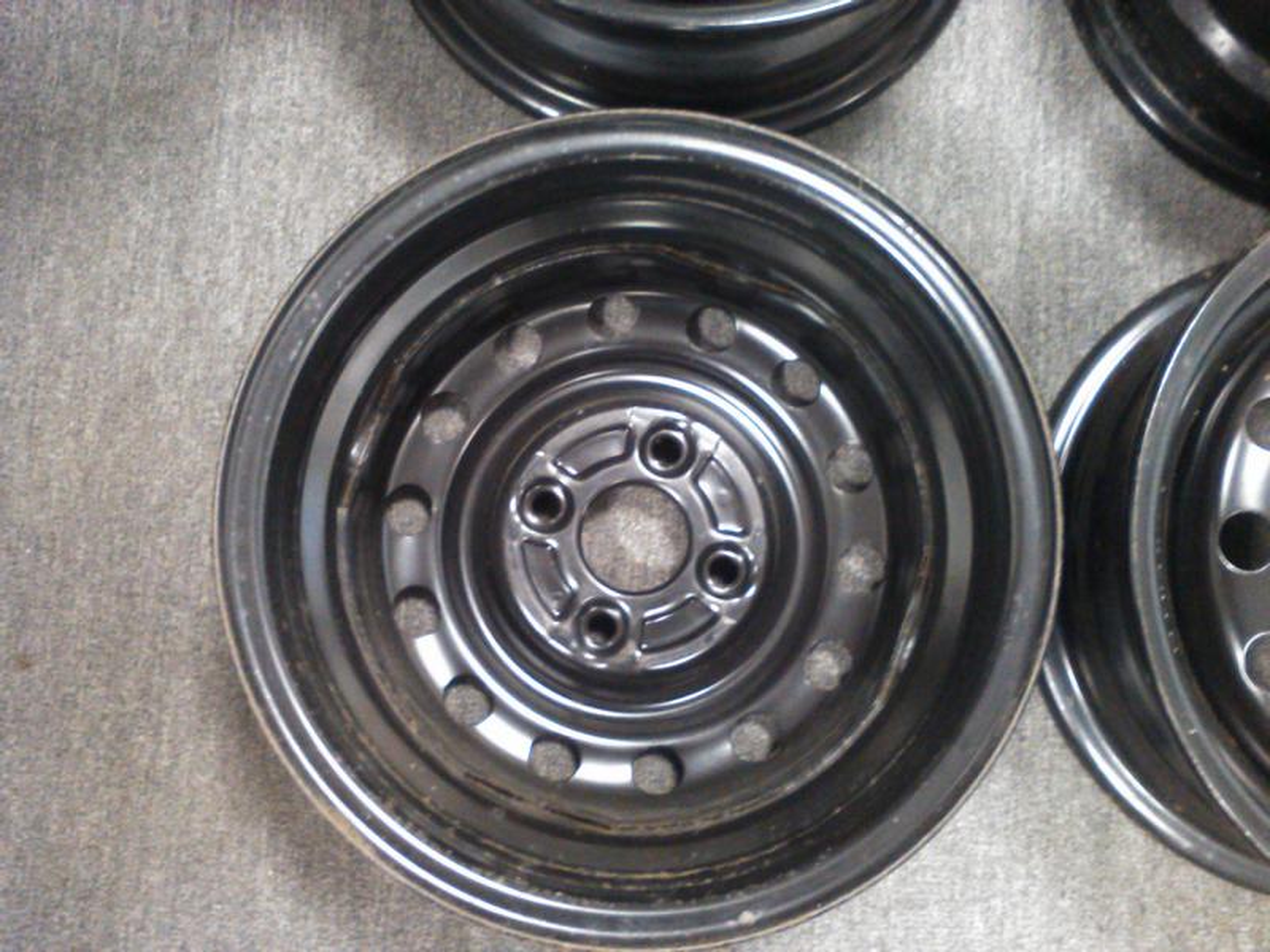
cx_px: 635
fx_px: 1468
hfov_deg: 46.8
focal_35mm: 40
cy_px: 476
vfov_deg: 36.0
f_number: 2.4
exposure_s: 1/7.15
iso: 1505
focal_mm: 4.21
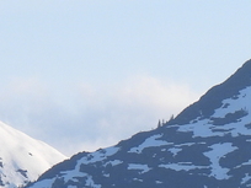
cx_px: 431
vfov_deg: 1.2
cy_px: 374
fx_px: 9107
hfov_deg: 1.6
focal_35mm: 1256
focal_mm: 35.7
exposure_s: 1/500
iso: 100
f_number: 4.5
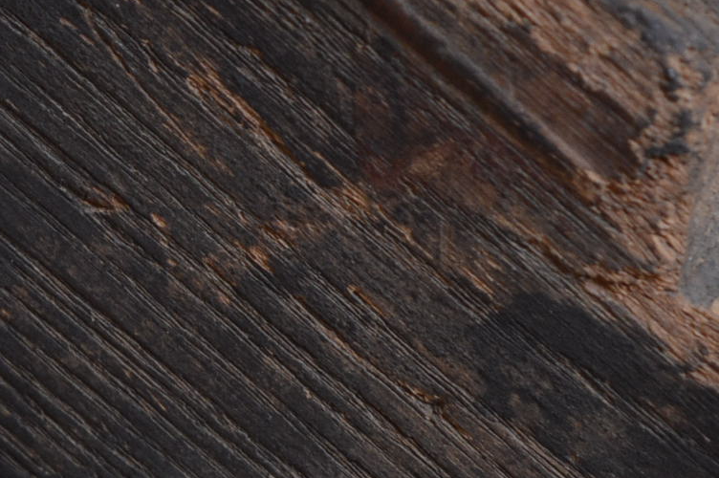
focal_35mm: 330
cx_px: -398
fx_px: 6585
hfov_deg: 6.2
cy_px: -2
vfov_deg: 4.2
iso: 400
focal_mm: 55
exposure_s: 1/60
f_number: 6.3
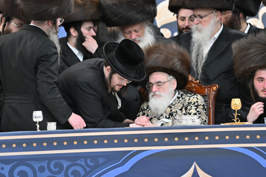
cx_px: 133
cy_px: 88
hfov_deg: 6.9
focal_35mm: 300
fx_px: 2216
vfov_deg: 4.6
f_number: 2.8
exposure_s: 1/400
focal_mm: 200
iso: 1600
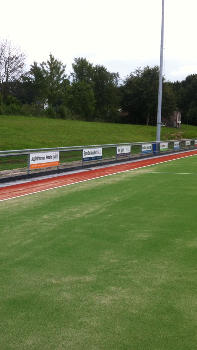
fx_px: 483
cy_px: 176
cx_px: 34
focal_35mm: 52
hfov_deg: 22.7
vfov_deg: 39.9
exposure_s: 1/718
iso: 80
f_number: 2.8
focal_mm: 3.85
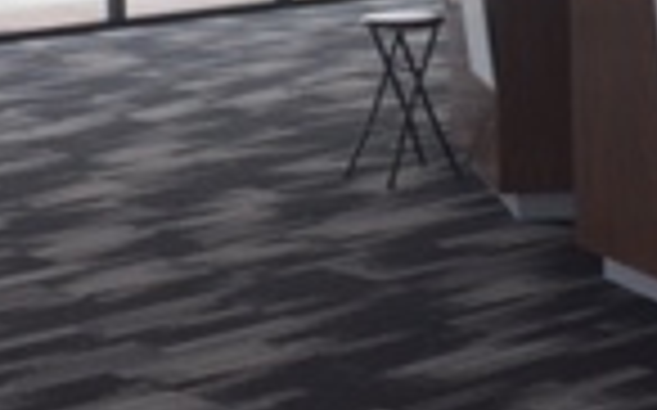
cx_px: 387
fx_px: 2415
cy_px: -284
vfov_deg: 9.3
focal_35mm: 135
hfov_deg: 15.5
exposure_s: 1/356
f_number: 2.2
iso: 32
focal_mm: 4.15
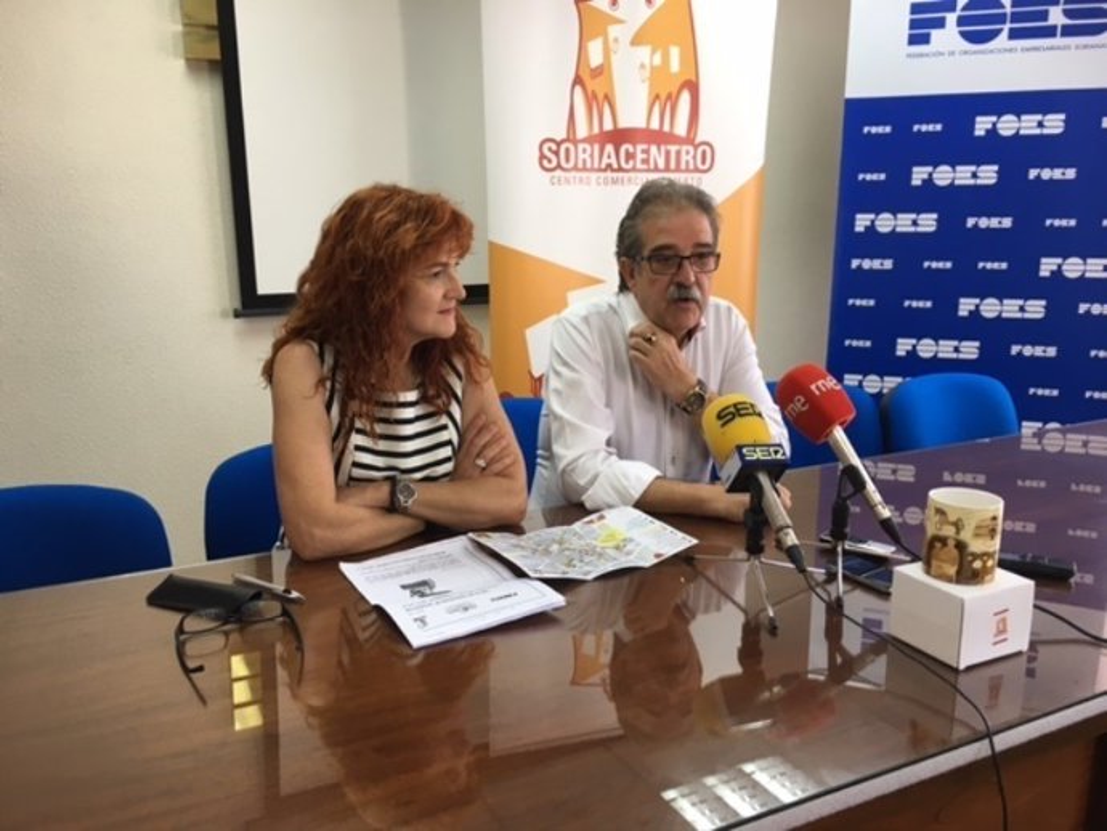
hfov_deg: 61.6
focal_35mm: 29
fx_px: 928
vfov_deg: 48.3
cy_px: 416
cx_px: 554
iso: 32
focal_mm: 4.15
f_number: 2.2
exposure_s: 1/33
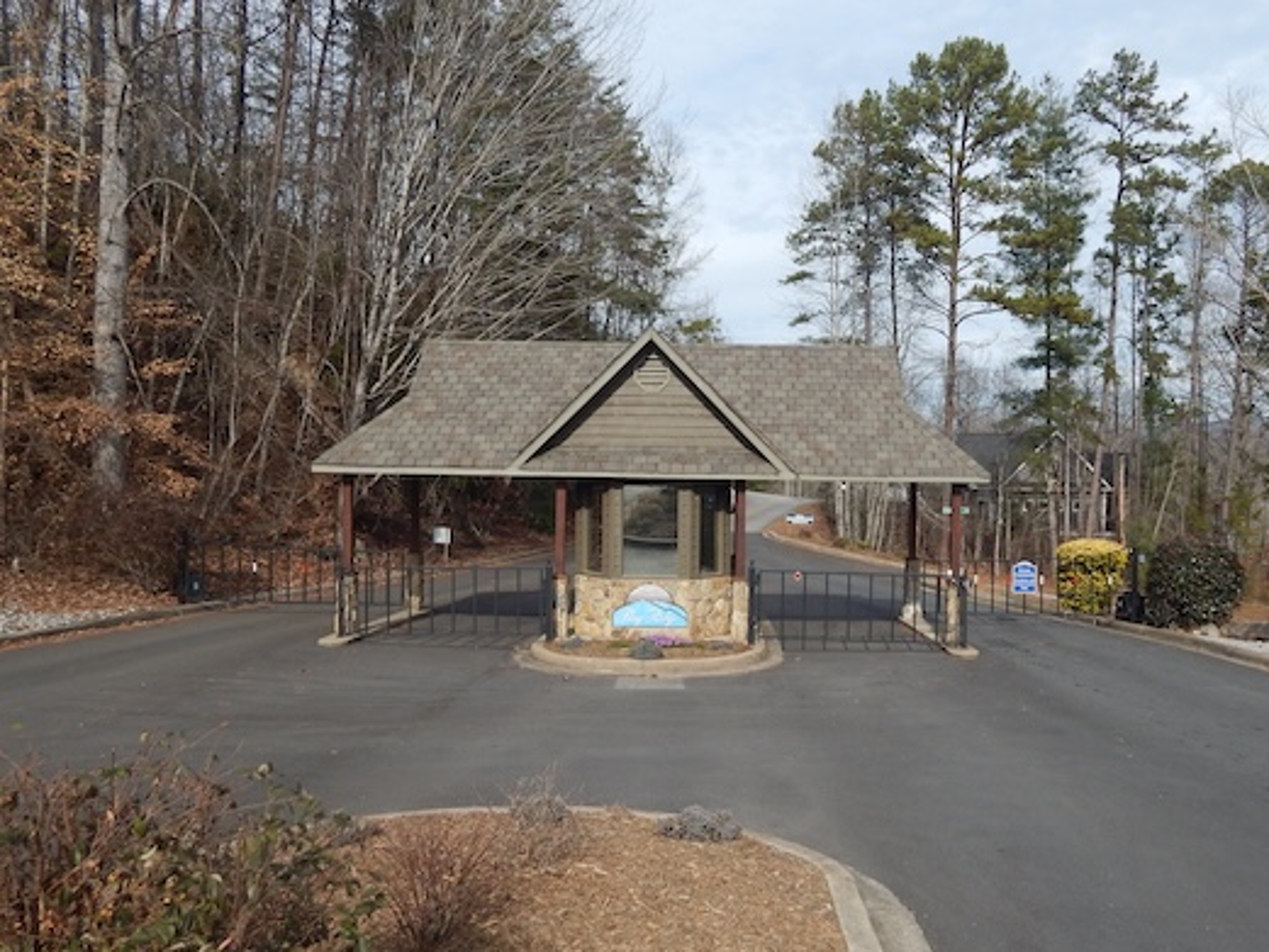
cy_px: 494
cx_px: 704
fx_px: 990
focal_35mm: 27
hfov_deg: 65.1
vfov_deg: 51.4
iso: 125
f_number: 6
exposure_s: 1/400
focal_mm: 4
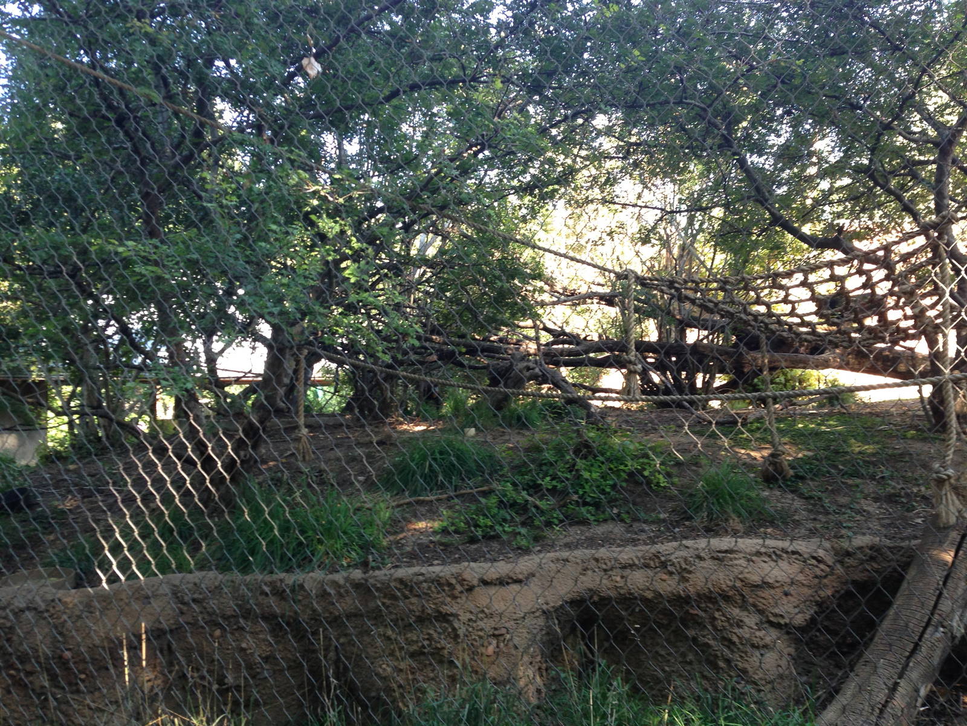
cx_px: 484
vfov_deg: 42.9
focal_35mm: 33
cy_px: 363
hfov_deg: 55.4
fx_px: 922
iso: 64
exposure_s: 1/60
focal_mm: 4.13
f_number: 2.4
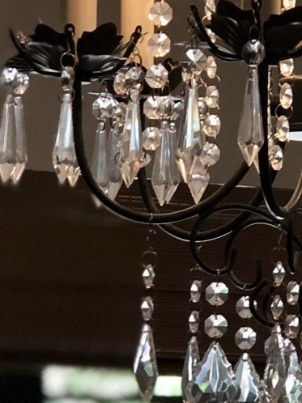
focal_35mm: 229
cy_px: 270
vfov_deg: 8.6
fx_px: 2666
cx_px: 269
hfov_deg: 6.5
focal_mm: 6.6
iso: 64
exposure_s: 1/60
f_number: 2.8
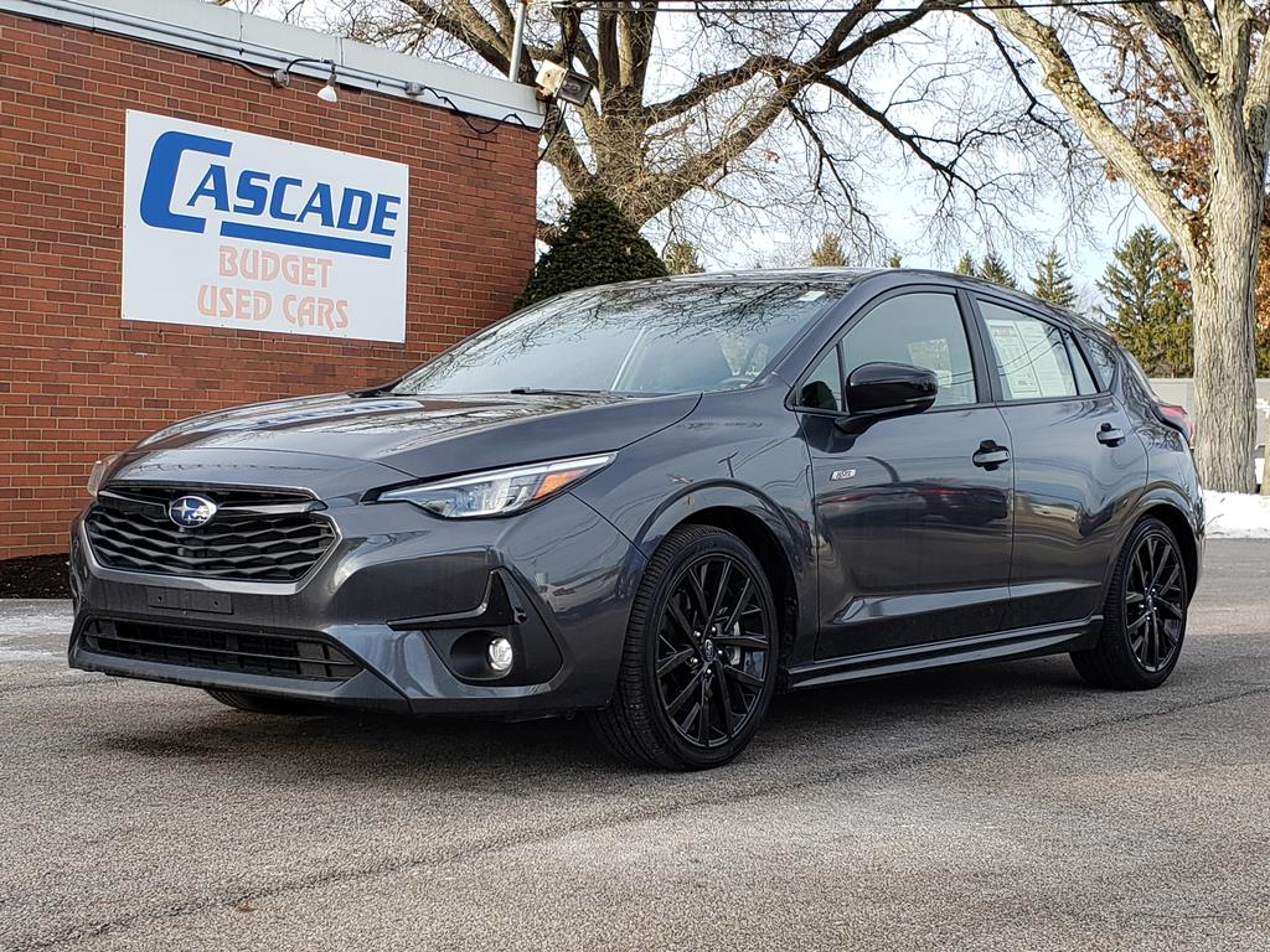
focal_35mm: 26
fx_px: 954
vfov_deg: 53.1
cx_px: 635
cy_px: 476
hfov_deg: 67.3
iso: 50
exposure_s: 1/412
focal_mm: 4.3
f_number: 2.4
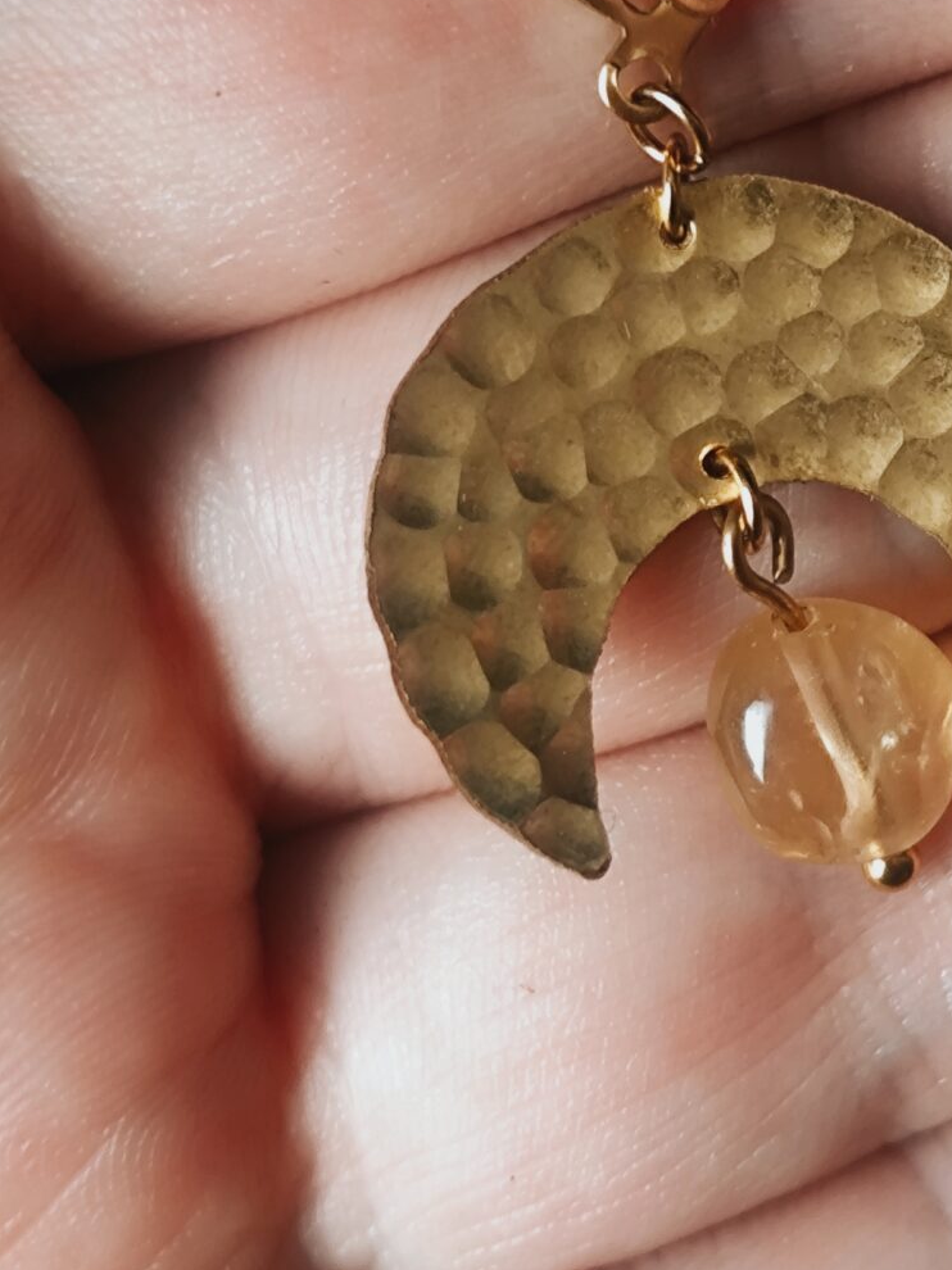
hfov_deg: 12.2
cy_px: 165
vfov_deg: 16.4
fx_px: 4365
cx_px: 1087
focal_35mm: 119
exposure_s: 1/25
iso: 320
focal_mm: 6.19
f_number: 1.65
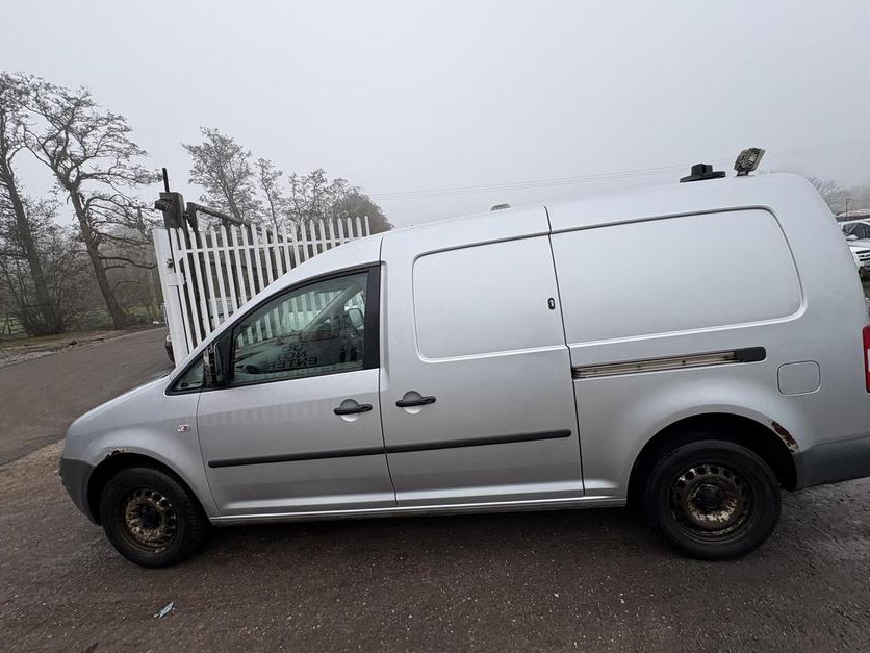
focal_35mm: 15
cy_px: 310
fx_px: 377
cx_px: 455
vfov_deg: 81.7
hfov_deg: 98.1
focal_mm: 2.22
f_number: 2.2
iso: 50
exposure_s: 1/993
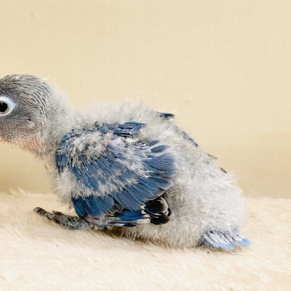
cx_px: 105
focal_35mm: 62
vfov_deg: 27.7
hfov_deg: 27.6
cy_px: 146
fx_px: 590
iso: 125
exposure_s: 1/99
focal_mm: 6
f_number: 2
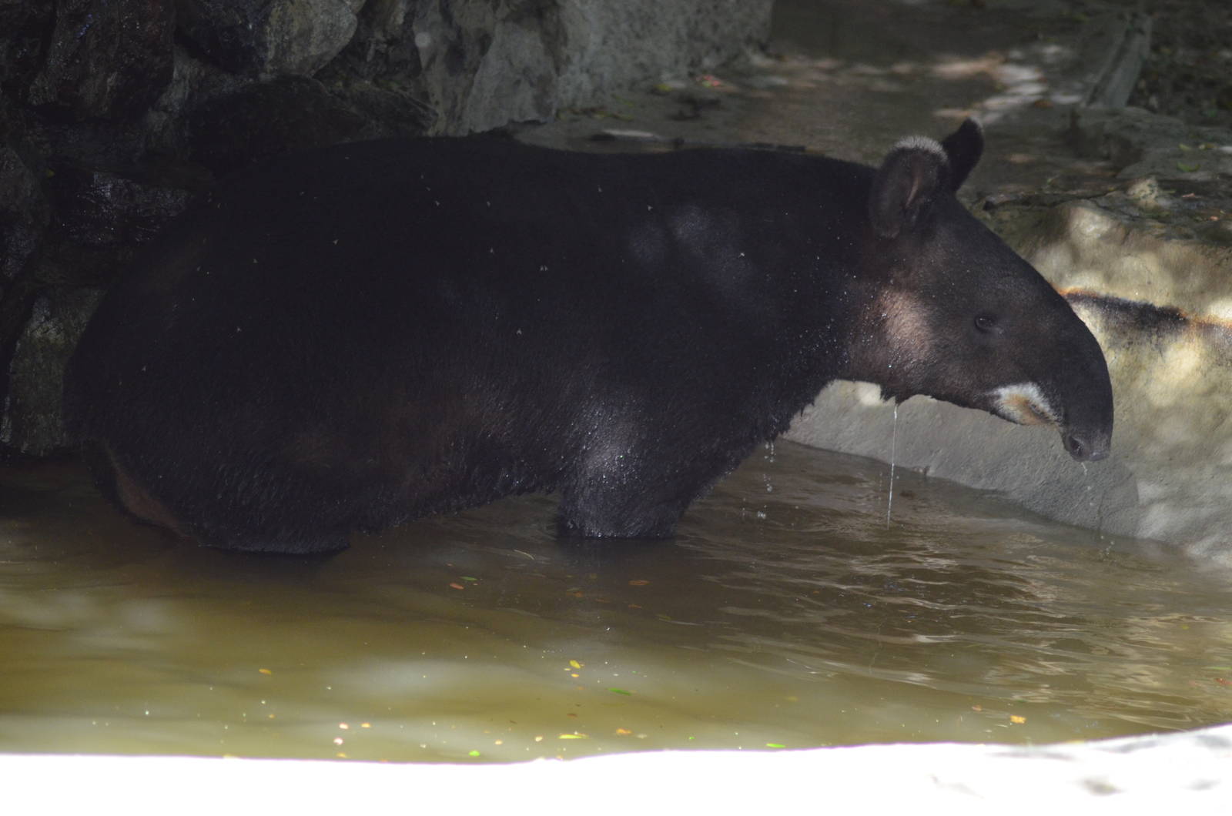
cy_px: 408
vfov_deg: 4.9
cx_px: 616
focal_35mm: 278
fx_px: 9478
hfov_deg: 7.4
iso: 1400
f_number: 4.5
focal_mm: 185
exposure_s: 1/500
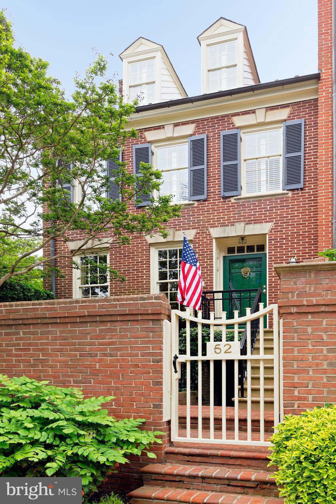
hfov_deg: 57.3
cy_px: 252
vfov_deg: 78.6
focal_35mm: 22
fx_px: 308
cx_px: 168
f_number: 9
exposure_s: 1/125
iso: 320
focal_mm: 22
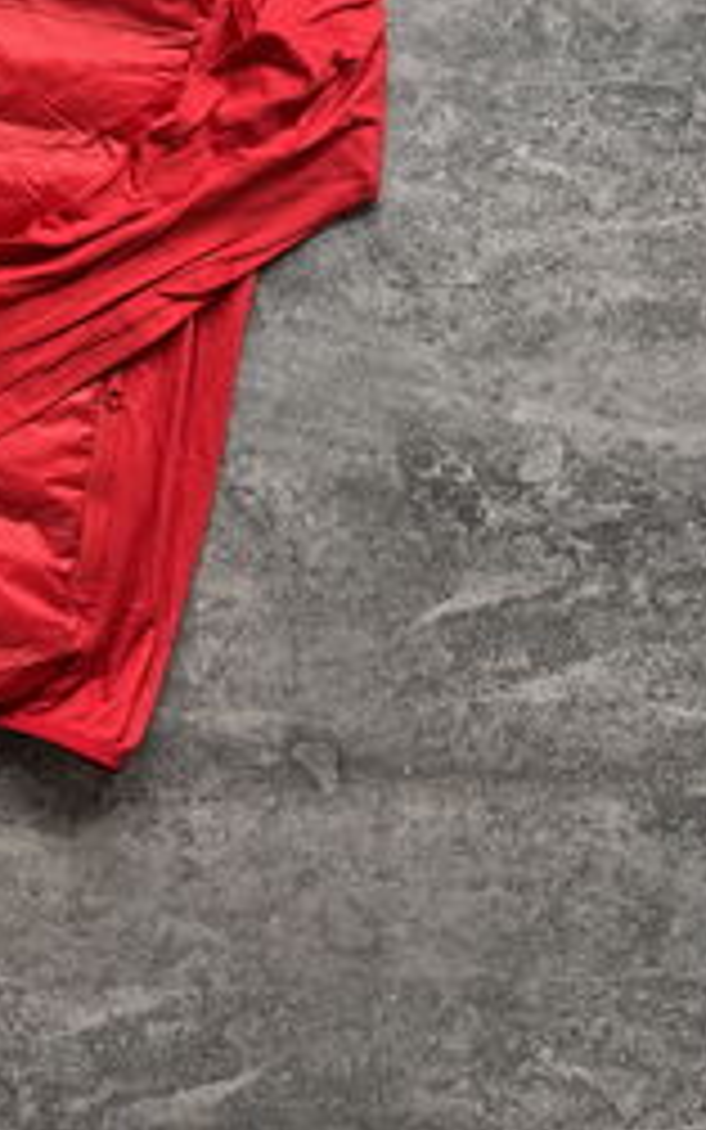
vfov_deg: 35.3
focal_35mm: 54
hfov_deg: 22.2
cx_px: -135
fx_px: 1661
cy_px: 106
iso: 100
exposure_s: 1/121
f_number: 1.78
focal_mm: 6.76
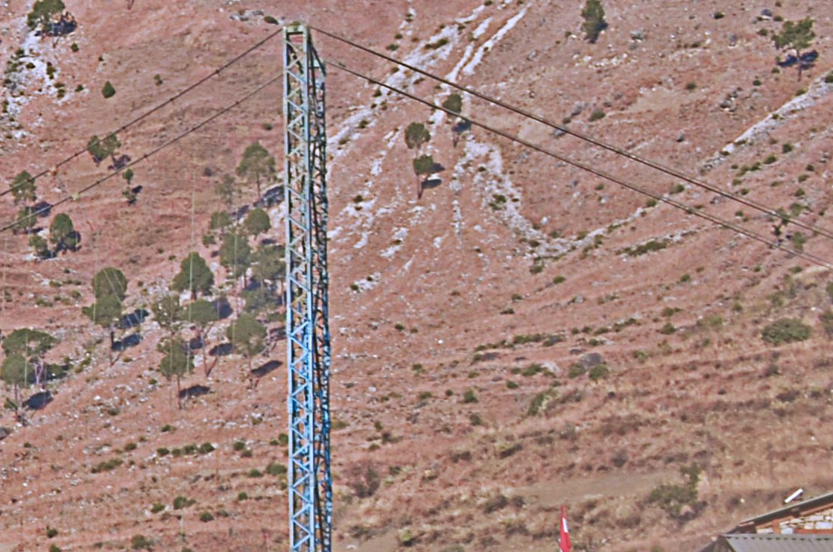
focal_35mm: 119
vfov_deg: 11.5
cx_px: -803
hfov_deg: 14.5
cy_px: 346
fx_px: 2748
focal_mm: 18
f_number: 7.1
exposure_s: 1/200
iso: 200
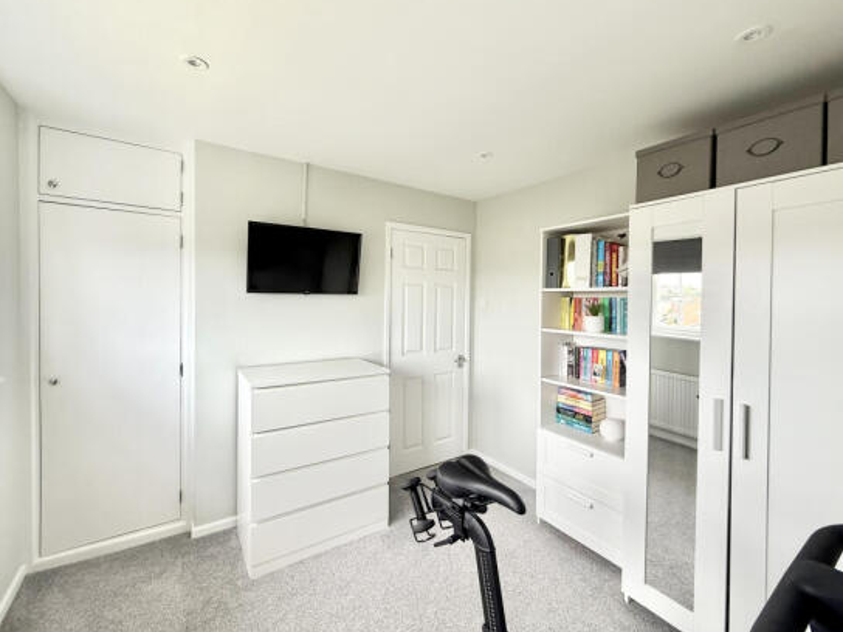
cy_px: 304
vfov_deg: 81.7
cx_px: 415
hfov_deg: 98.2
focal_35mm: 15
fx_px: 365
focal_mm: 2.22
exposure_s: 1/99
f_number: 2.2
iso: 80
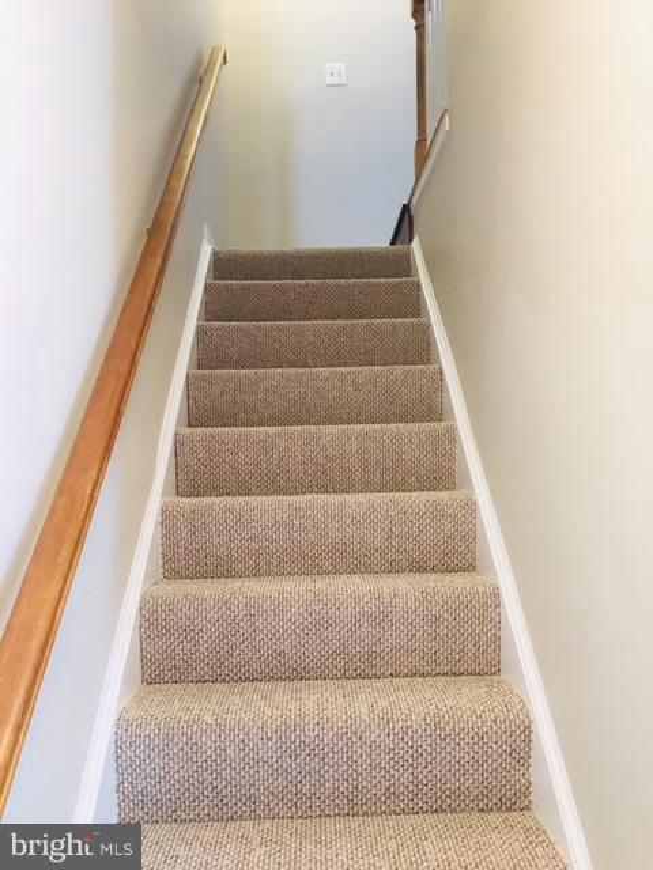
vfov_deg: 61.7
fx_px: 729
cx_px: 326
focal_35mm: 29
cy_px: 435
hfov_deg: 48.2
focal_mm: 4.15
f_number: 2.2
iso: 64
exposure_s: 1/15
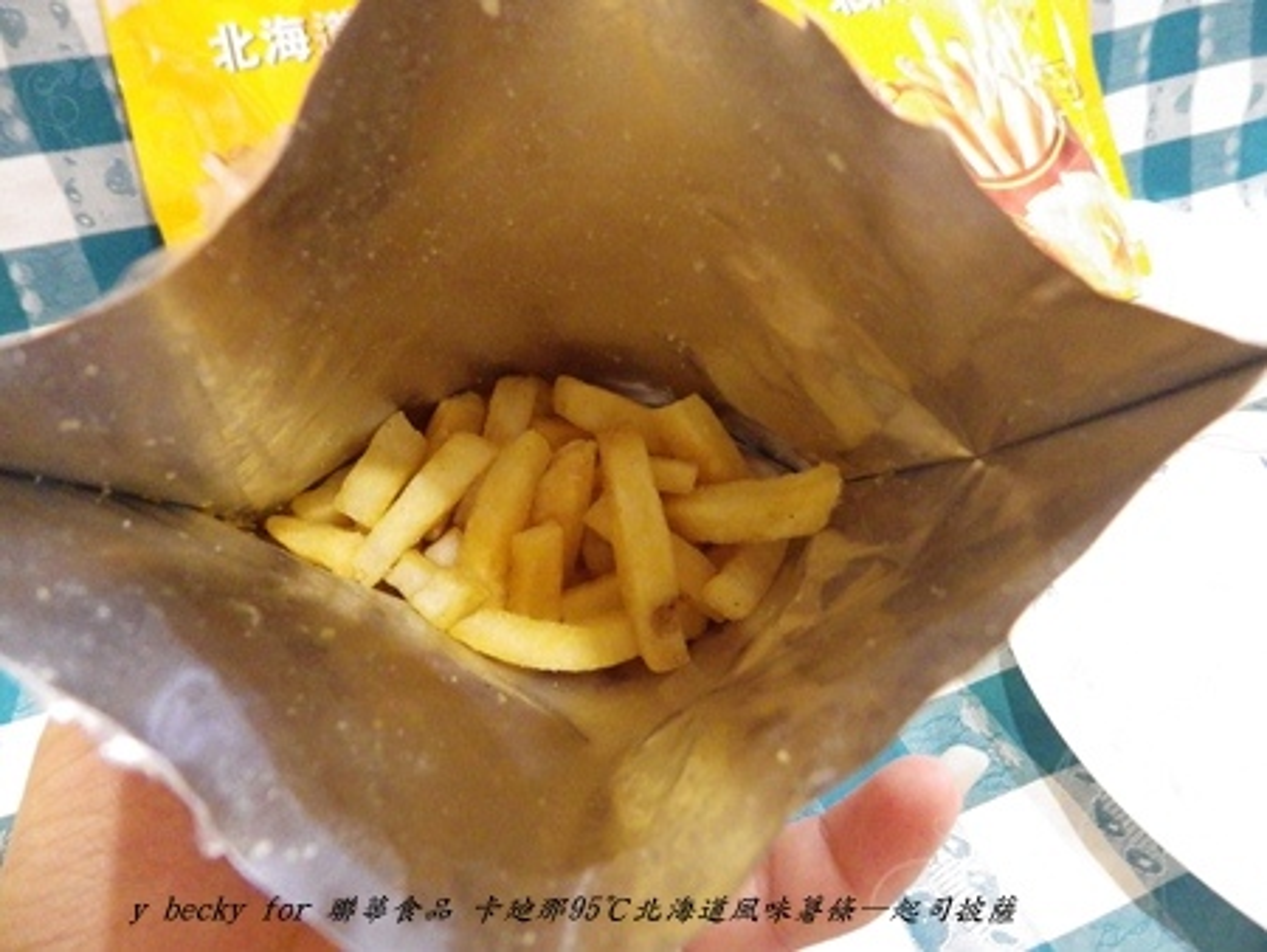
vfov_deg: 61.1
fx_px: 806
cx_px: 634
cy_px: 476
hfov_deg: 76.4
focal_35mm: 22
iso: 1600
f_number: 3.1
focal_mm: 4
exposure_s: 1/20
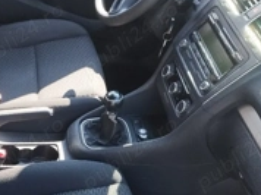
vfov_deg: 26.2
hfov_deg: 34.3
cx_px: 45
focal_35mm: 54
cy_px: 172
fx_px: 407
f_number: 1.89
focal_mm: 5.89
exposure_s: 1/103
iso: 50
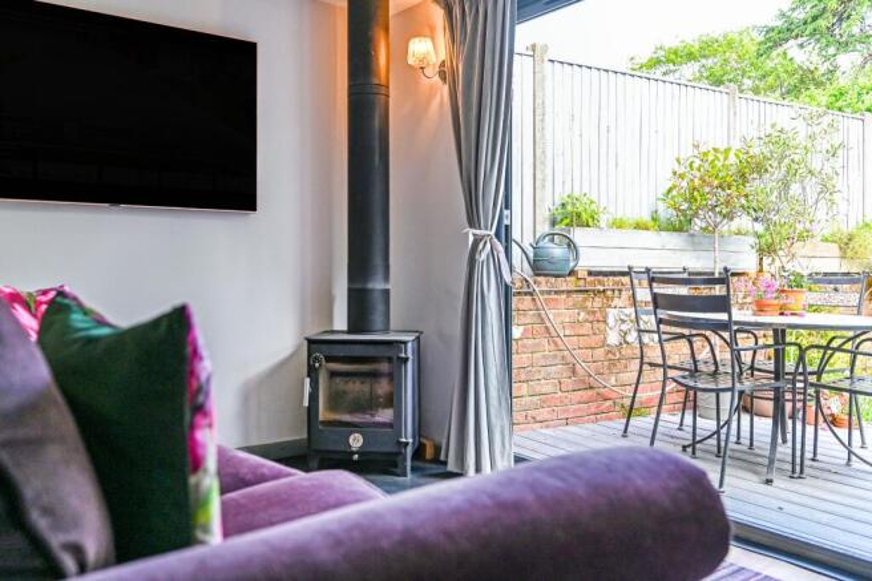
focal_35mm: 30
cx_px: 436
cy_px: 290
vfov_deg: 43.6
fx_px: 726
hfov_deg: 61.9
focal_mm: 30
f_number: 4
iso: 400
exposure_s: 1/160
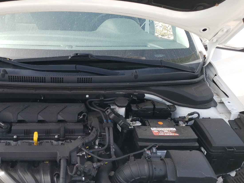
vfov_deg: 37.6
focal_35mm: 38
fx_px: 268
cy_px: 110
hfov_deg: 48.0
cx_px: 78
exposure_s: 1/625
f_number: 1.5
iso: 50
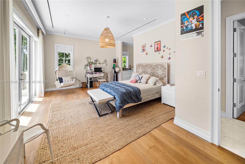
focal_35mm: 12
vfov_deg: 90.1
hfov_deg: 112.6
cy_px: 82
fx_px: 82
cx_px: 122
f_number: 8
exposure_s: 1/20
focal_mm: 12
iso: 400
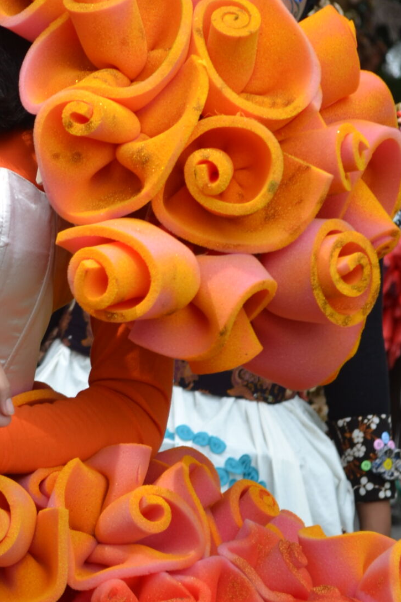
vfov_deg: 10.6
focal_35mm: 194
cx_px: -25
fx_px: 3245
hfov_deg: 7.0
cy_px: 199
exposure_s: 1/125
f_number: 5.6
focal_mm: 55
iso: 110
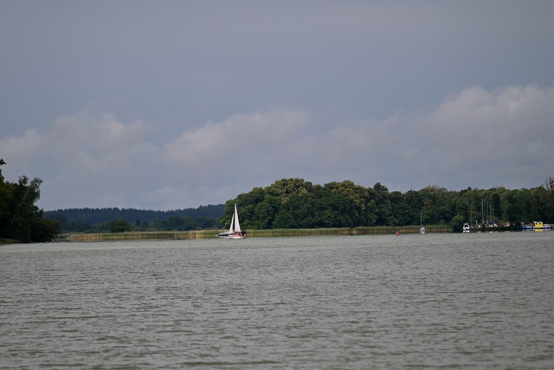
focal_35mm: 300
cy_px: 185
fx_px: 4618
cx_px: 277
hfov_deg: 6.9
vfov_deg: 4.6
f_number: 5.6
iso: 125
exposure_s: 1/1000
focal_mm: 300
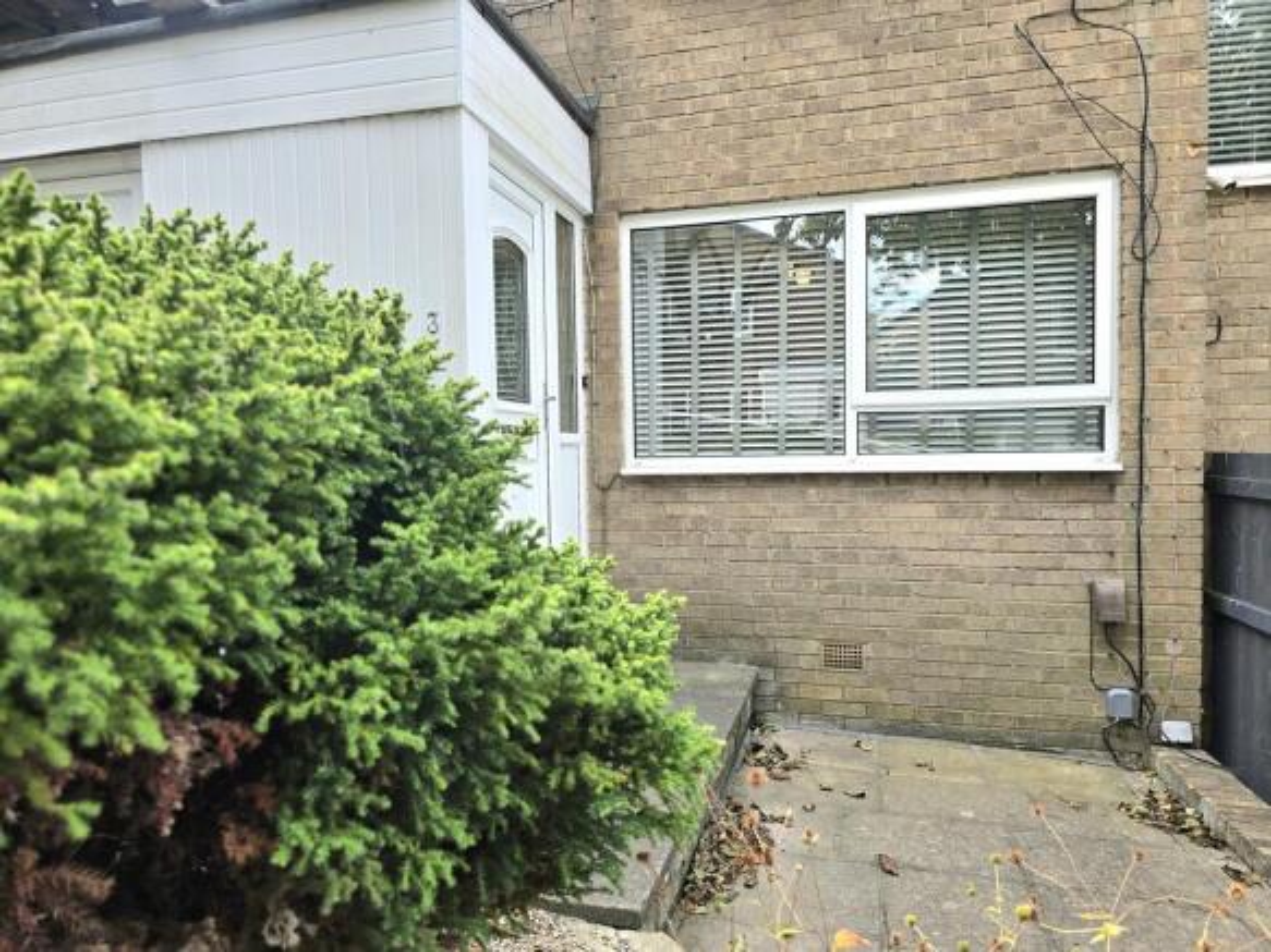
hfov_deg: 73.9
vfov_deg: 58.9
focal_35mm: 23
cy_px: 476
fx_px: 844
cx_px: 636
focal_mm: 6.3
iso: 20
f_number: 1.7
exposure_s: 1/182
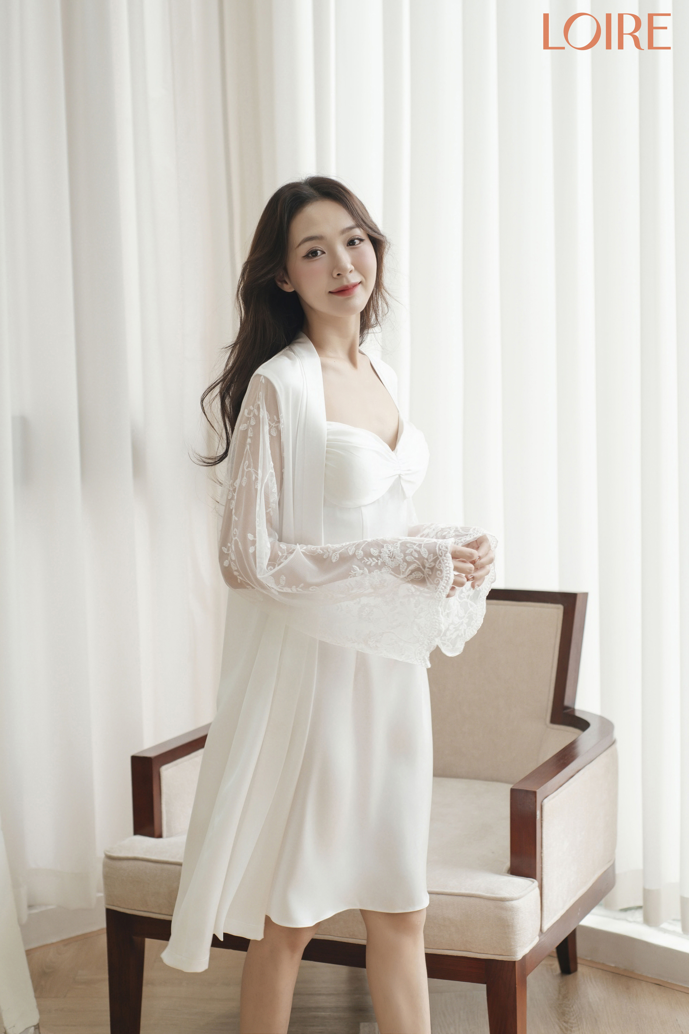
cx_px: 344
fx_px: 1435
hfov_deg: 27.0
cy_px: 517
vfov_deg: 39.6
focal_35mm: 50
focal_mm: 50
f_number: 4
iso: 250
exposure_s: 1/125
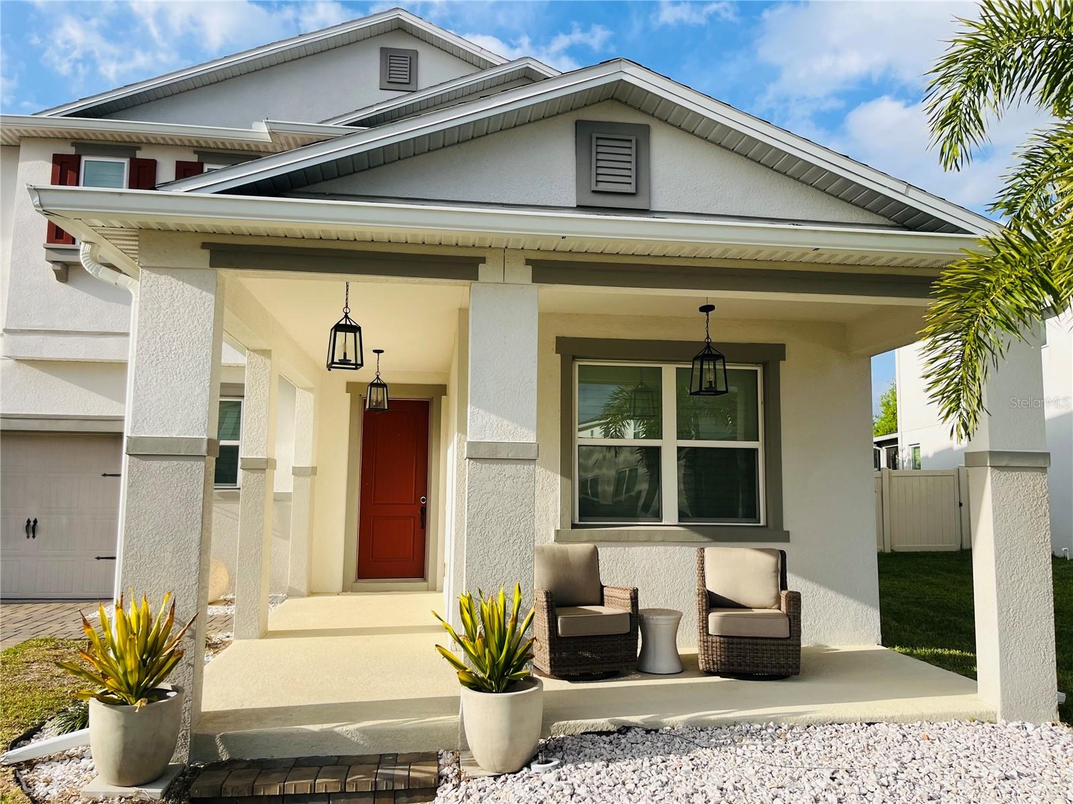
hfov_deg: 67.3
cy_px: 402
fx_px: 806
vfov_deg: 53.1
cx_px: 536
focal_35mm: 26
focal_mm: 5.1
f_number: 1.6
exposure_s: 1/3413
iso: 50
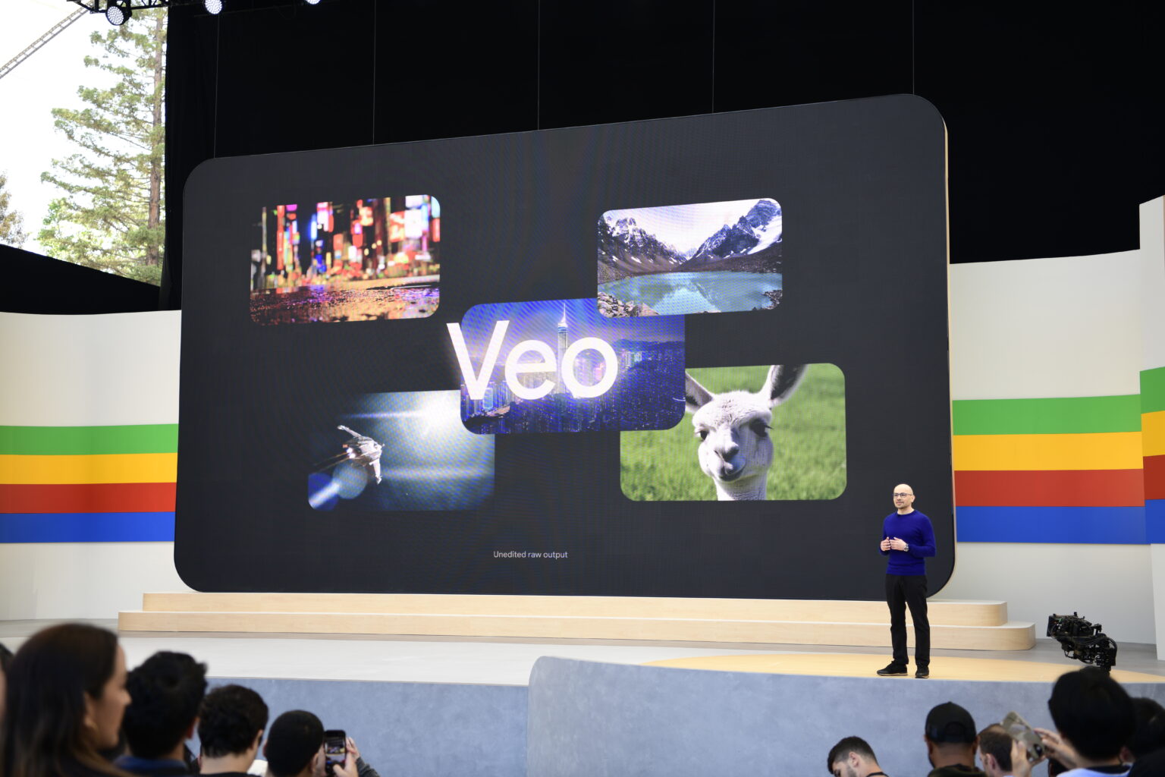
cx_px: 582
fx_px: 1618
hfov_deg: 39.6
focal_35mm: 50
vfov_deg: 27.0
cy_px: 388
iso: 100
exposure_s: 1/160
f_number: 2.8
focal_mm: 50
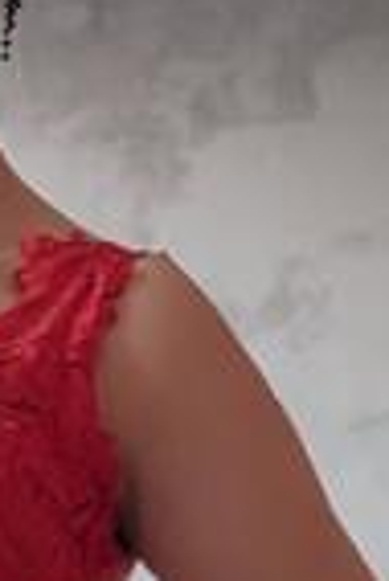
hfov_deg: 14.0
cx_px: -66
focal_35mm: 95
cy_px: 931
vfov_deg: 18.4
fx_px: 1536
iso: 1000
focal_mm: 19.6
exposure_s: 1/500
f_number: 2.8
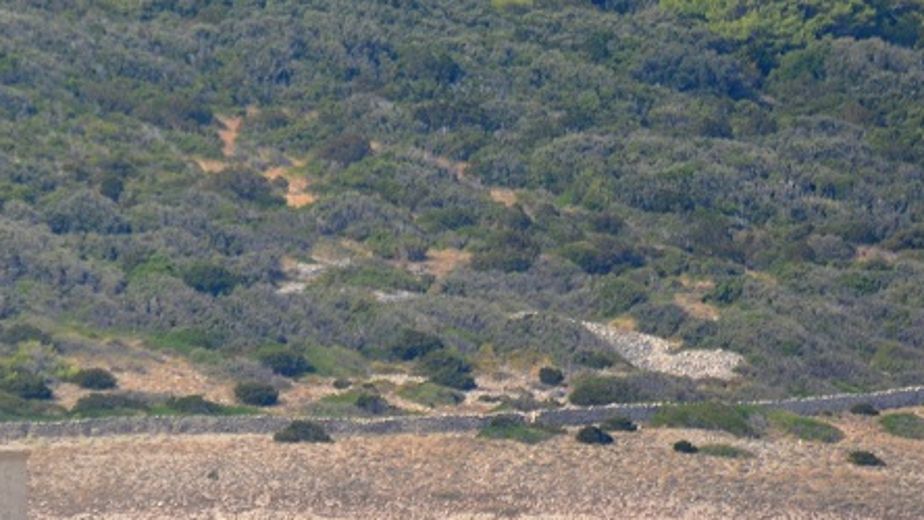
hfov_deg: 2.0
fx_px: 25928
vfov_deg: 1.1
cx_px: 59
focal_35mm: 1058
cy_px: 170
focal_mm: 300
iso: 400
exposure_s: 1/1600
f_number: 5.6
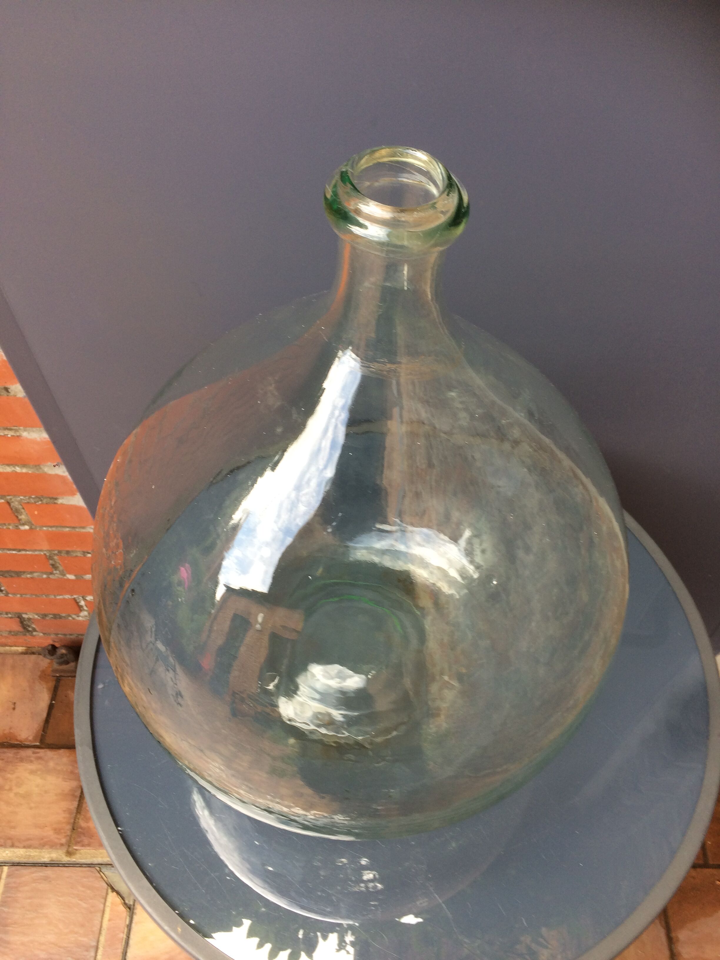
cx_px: 360
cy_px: 480
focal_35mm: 29
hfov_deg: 48.2
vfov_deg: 61.7
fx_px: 804
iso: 32
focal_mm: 4.15
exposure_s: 1/100
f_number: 2.2
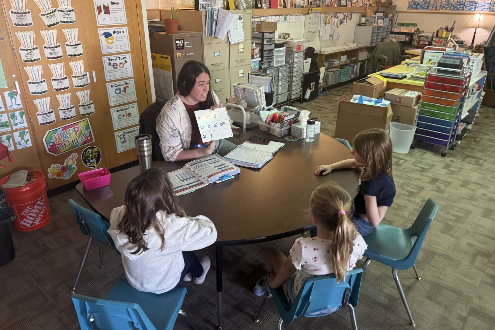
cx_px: 247
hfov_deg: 71.5
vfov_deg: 51.2
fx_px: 344
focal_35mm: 25
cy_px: 146
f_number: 1.78
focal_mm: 6.76
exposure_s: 1/60
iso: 250
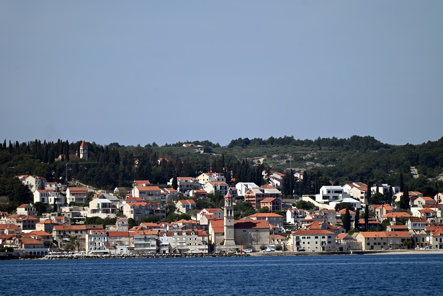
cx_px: 222
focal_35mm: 300
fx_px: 3693
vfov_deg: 4.6
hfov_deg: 6.9
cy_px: 148
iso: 125
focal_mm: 300
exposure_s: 1/1000
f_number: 5.6
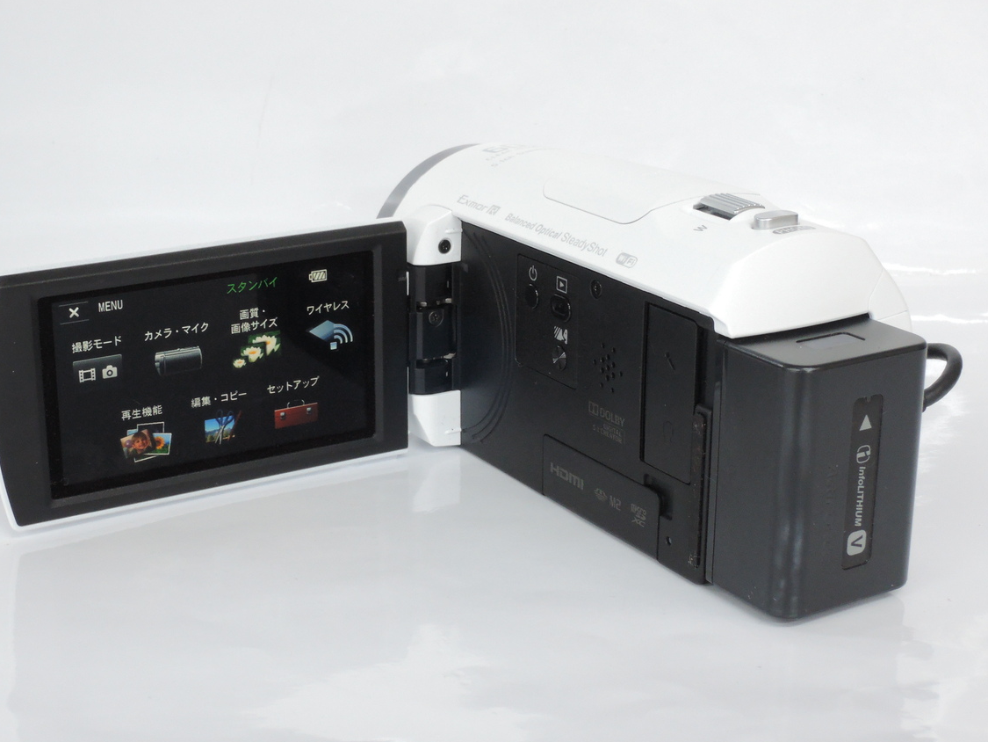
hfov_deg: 30.3
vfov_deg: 22.9
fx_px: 1827
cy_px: 377
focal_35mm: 64
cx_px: 466
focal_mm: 12.8
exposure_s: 1/20
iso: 800
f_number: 7.3
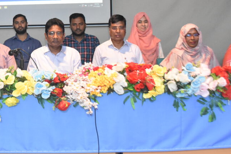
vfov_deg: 20.9
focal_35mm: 64
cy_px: 20
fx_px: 411
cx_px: 32
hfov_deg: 30.3
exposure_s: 1/160
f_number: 3.5
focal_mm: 18
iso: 2500
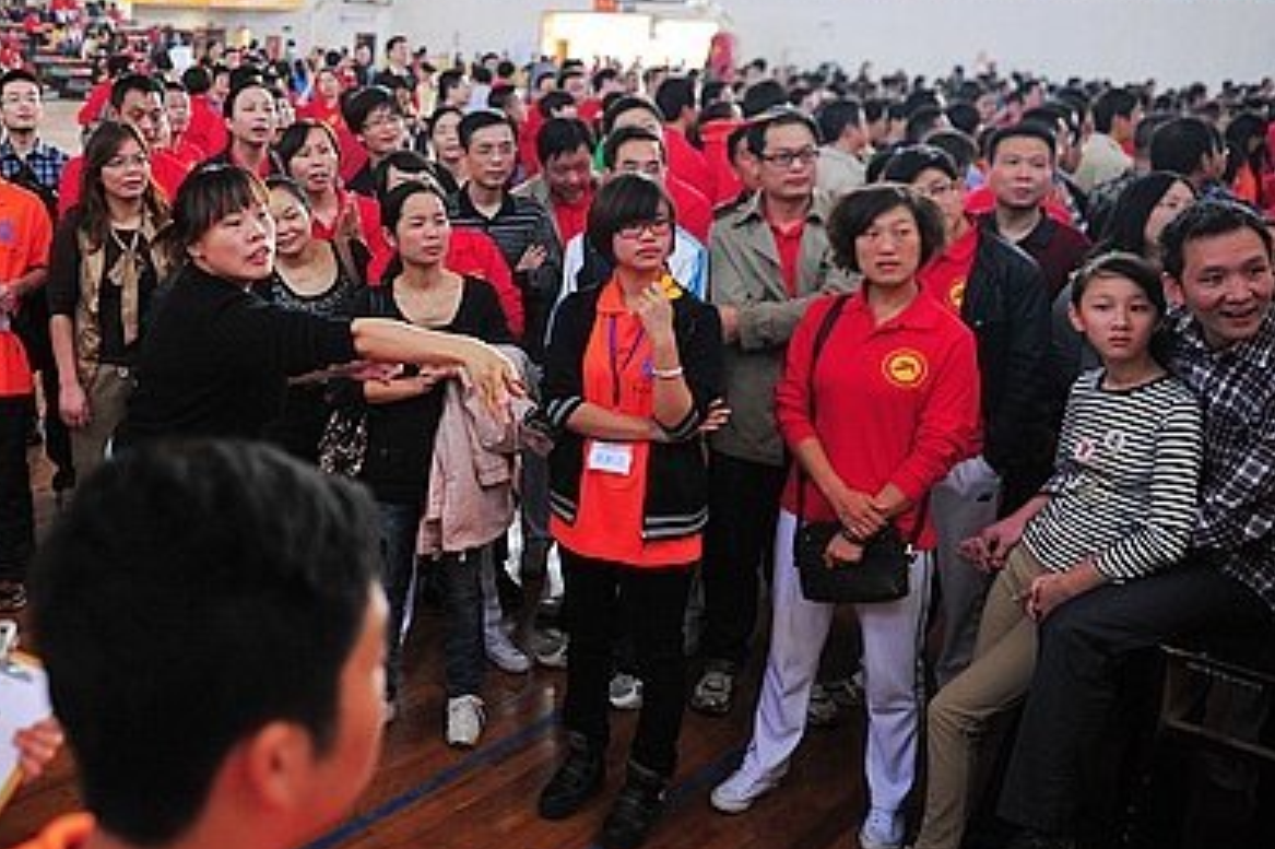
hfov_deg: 49.6
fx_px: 1310
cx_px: 302
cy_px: 290
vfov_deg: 35.6
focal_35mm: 37
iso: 1600
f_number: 2.8
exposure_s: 1/320
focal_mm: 24
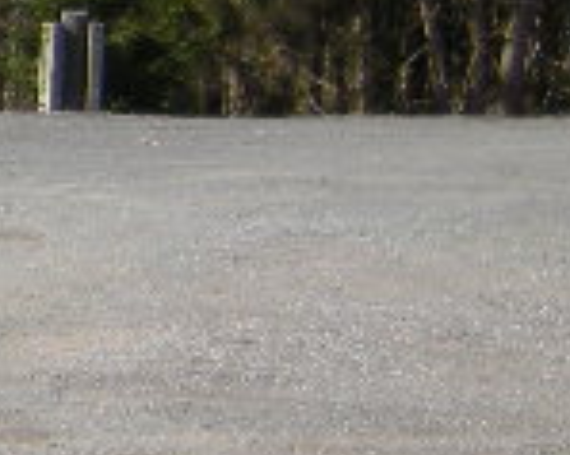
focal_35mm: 188
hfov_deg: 9.0
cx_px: -933
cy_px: 54
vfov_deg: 8.2
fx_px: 3169
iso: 64
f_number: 5.6
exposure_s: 1/182
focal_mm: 4.7
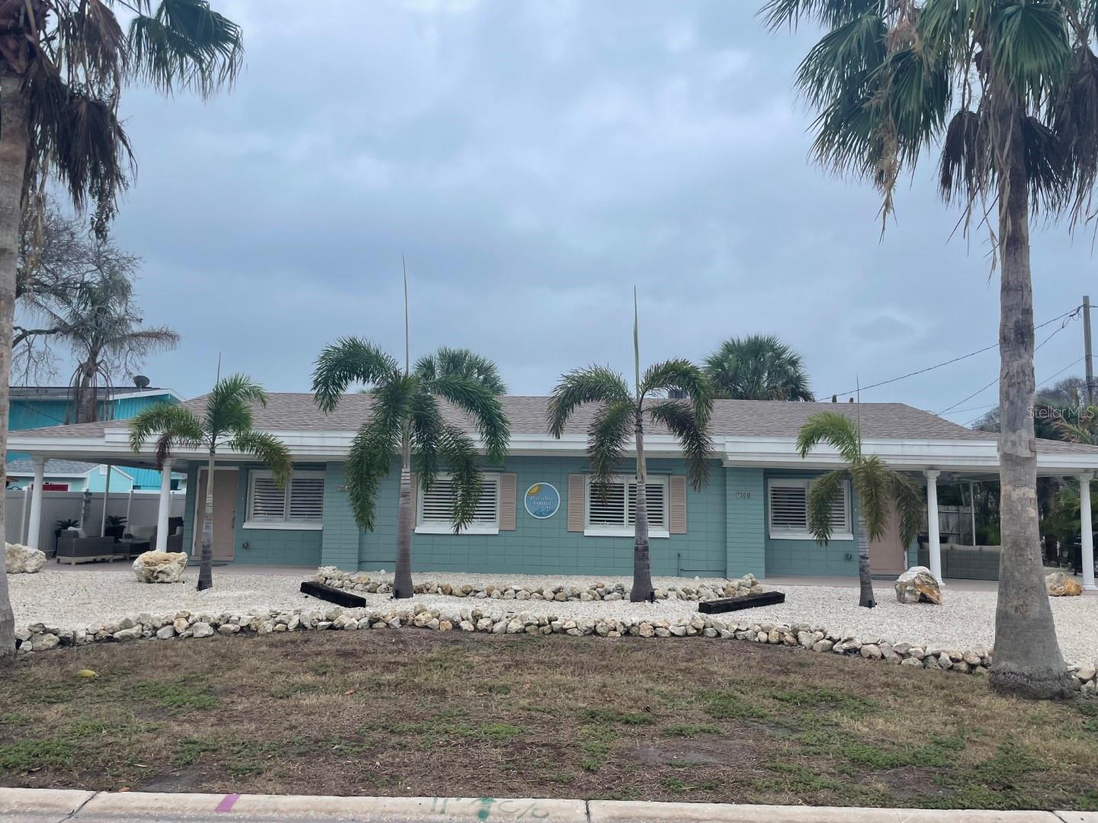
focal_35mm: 26
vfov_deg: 53.1
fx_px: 825
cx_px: 549
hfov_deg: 67.3
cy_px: 412
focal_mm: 4.2
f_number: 1.6
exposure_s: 1/729
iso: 32
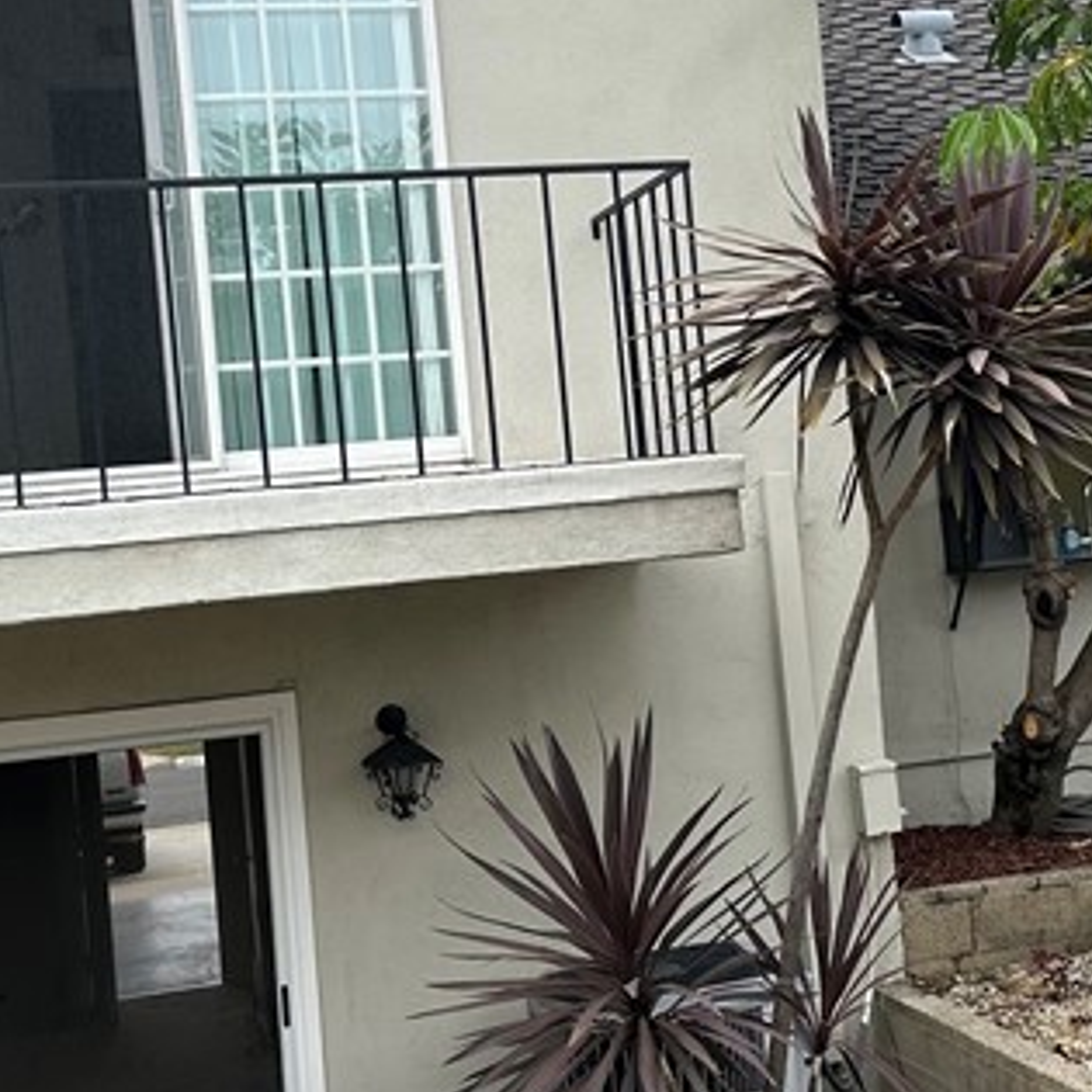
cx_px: 822
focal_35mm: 69
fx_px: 2463
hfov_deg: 24.7
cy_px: 468
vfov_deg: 25.0
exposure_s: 1/1083
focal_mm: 6.86
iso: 80
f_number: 1.78
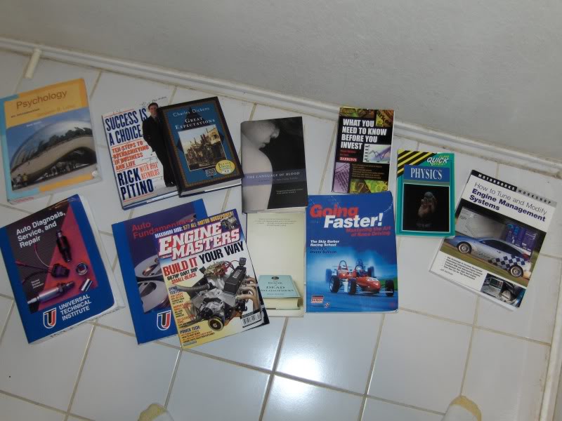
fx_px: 568
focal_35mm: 35
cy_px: 210
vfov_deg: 40.7
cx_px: 281
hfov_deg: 52.6
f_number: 2.8
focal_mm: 7.5
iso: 100
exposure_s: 1/60
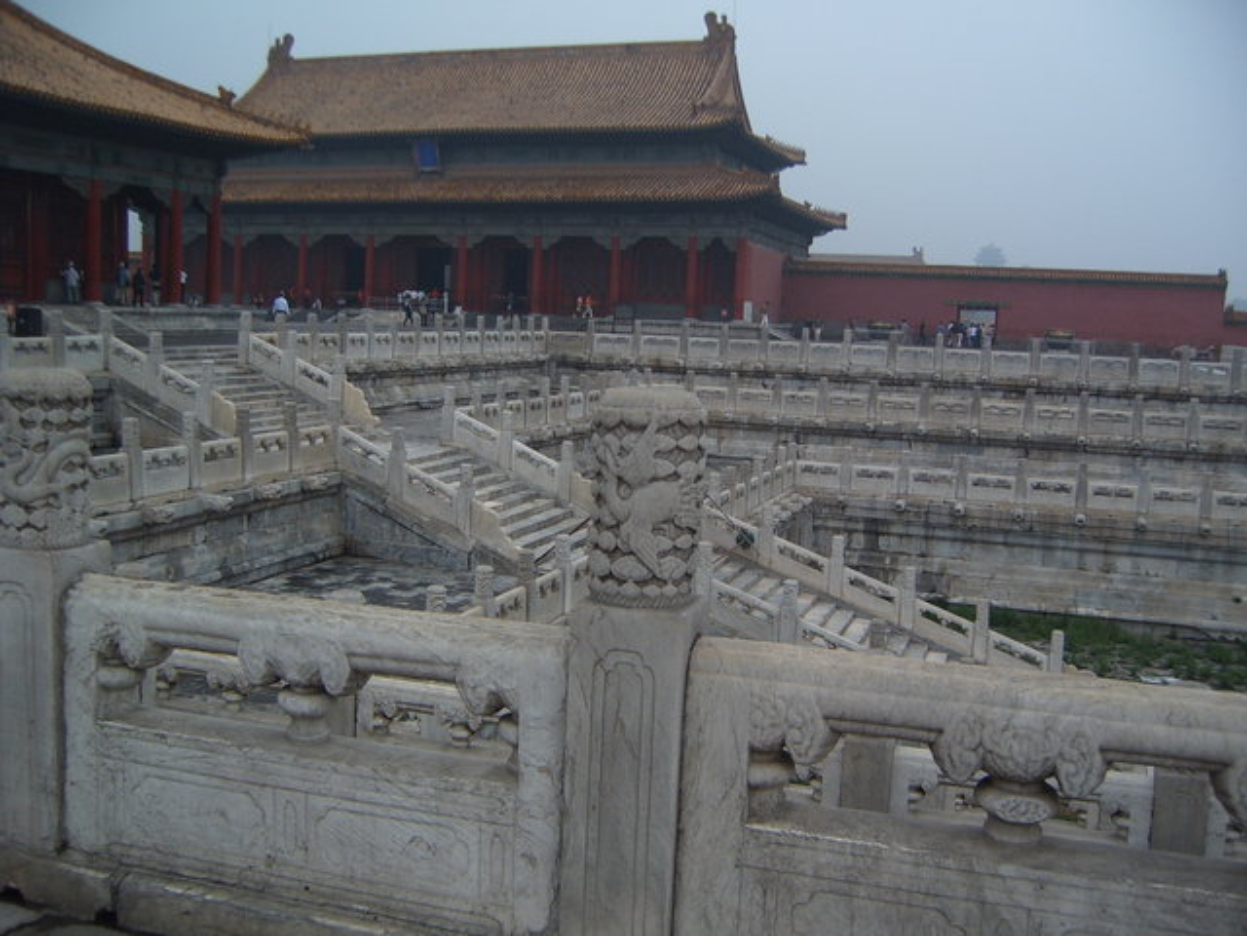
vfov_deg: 38.7
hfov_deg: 50.1
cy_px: 468
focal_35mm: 37
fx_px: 1333
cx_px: 624
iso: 63
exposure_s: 1/180
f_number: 2.9
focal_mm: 6.2
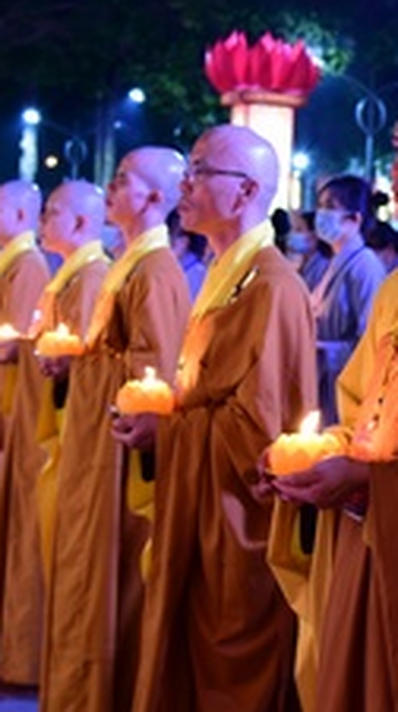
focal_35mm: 91
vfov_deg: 23.3
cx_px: 490
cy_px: 212
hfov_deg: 12.9
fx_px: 1713
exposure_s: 1/10
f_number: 4
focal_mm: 30
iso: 1000
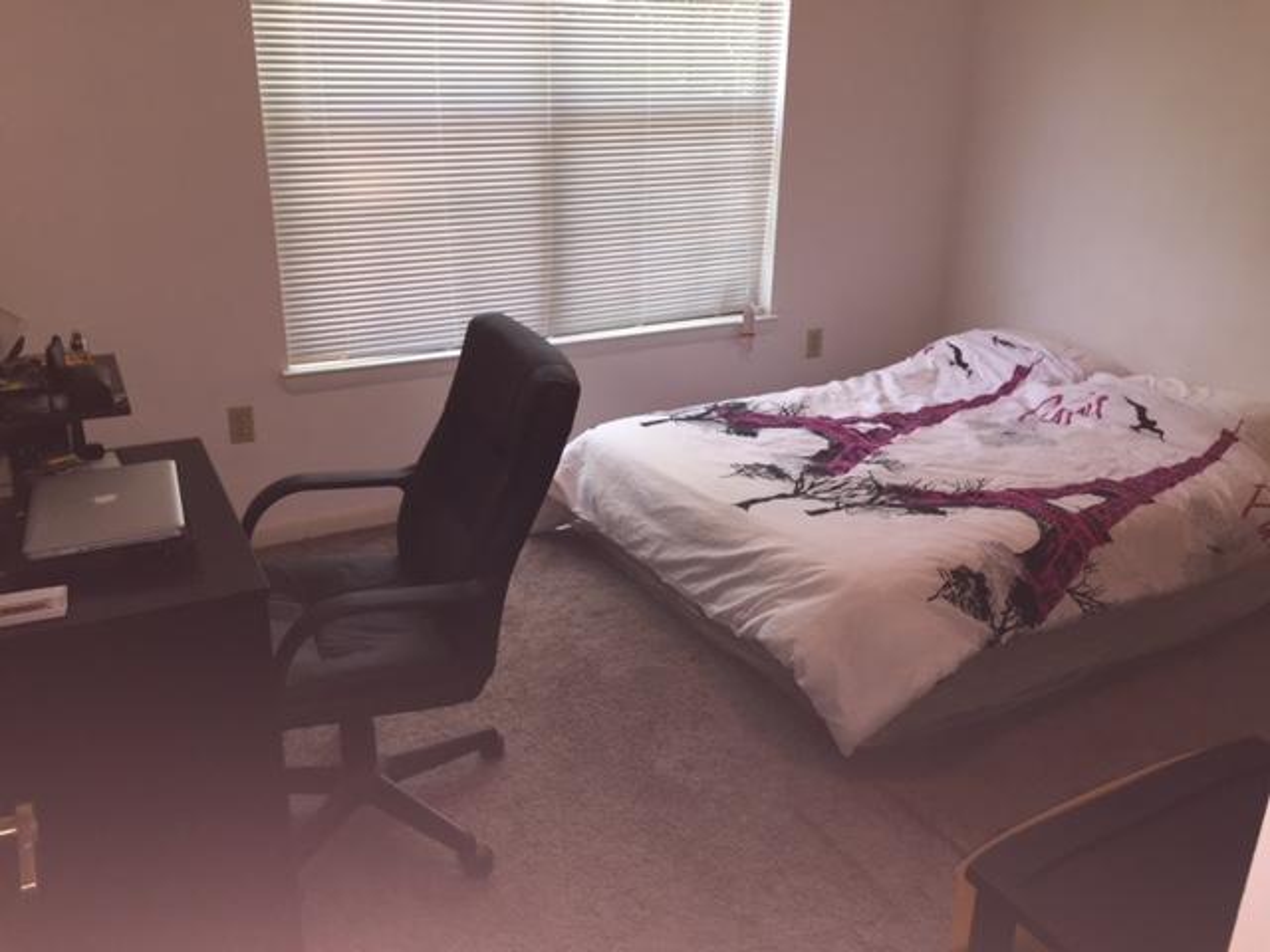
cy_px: 476
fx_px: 1064
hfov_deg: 61.7
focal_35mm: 29
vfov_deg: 48.2
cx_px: 635
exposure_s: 1/30
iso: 64
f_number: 2.2
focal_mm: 4.15
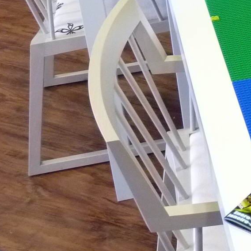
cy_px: -26
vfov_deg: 19.3
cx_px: 434
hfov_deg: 17.1
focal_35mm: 86
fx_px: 706
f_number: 2.8
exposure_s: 1/60
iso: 500
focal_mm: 4.8
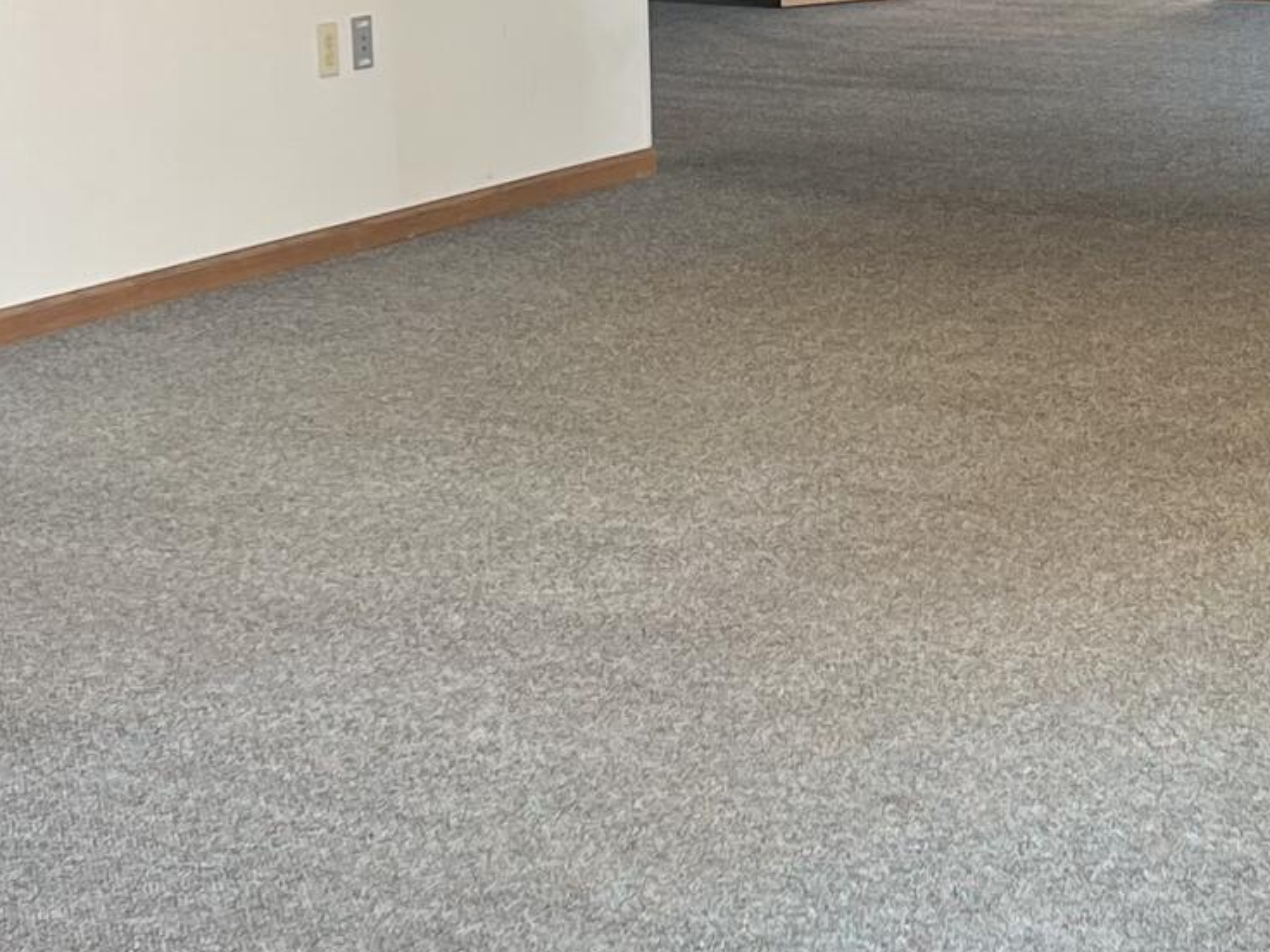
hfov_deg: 18.4
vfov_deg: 14.0
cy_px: 447
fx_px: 3889
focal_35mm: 106
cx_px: 971
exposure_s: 1/60
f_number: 1.5
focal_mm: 5.7
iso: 80
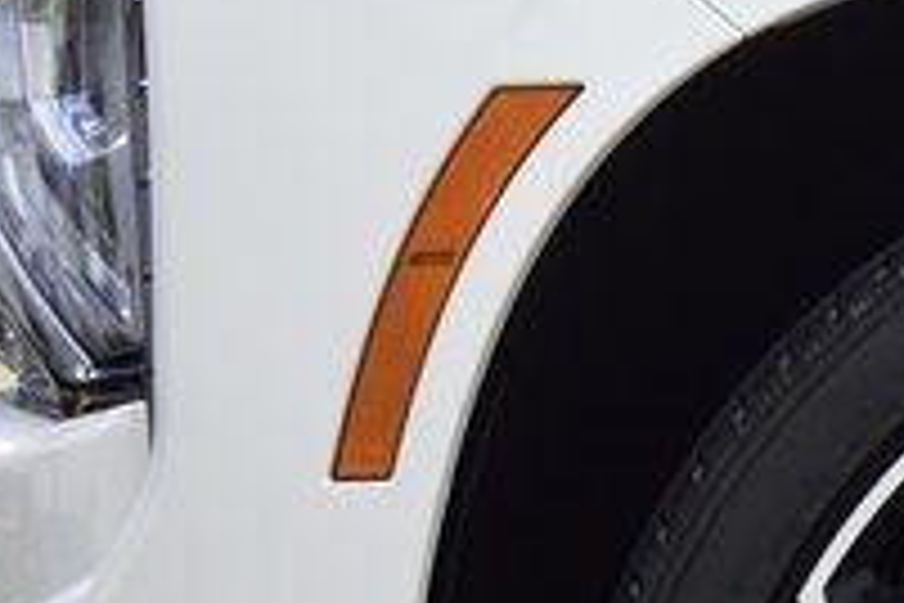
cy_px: 893
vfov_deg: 8.8
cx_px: 1372
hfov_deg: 12.7
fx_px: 3842
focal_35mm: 153
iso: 1600
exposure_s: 1/60
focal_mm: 32
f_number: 5
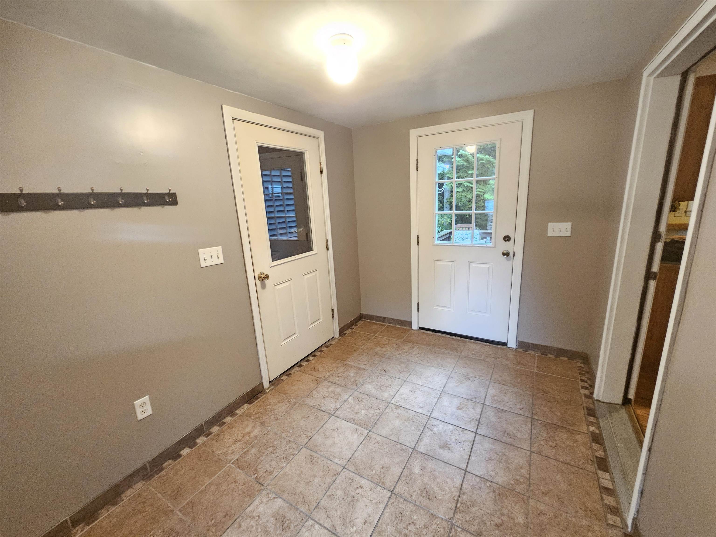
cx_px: 358
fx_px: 269
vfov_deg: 89.9
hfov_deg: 106.2
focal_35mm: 13
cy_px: 268
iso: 640
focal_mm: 2.2
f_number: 2.2
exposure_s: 1/24
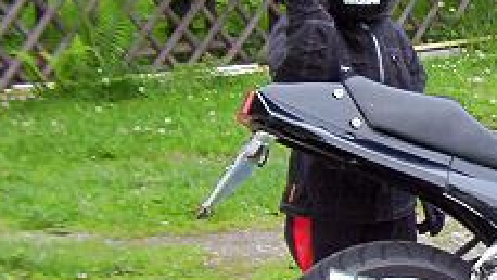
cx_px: 590
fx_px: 1358
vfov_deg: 11.8
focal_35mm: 103
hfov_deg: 19.6
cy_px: 140
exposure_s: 1/45.2
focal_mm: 5.54
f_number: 2.76
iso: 100
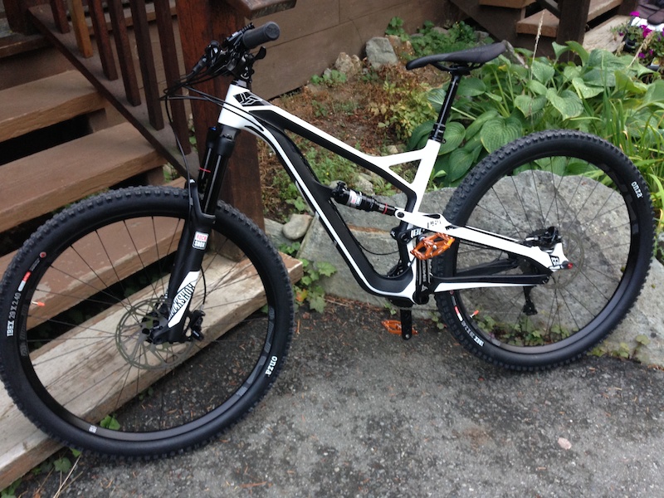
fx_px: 633
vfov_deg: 42.9
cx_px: 332
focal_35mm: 33
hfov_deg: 55.4
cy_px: 249
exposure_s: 1/20
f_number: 2.4
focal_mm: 4.12
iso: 100
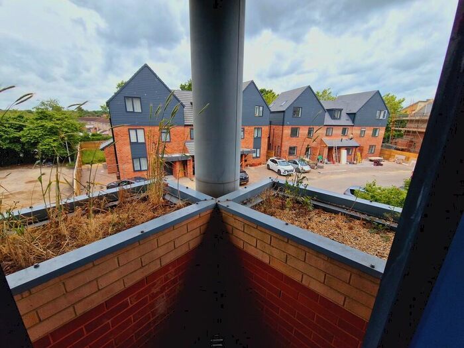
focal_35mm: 13
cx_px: 232
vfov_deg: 89.9
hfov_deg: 106.2
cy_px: 174
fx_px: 174
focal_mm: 2.2
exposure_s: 1/1018
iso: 50
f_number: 2.2
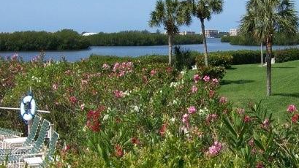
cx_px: 186
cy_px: 56
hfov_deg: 34.7
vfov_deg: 20.0
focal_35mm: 60
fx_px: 476
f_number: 5.6
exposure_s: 1/500
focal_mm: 7.3
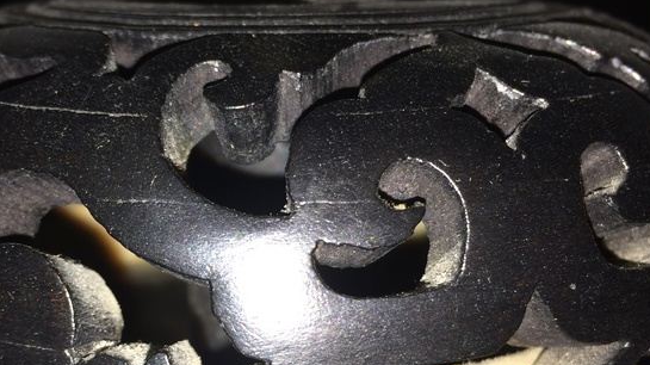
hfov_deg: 38.3
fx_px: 930
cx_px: 248
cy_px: 304
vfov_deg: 21.8
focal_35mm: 54
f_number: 2.2
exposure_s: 1/74
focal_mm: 4.12
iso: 32
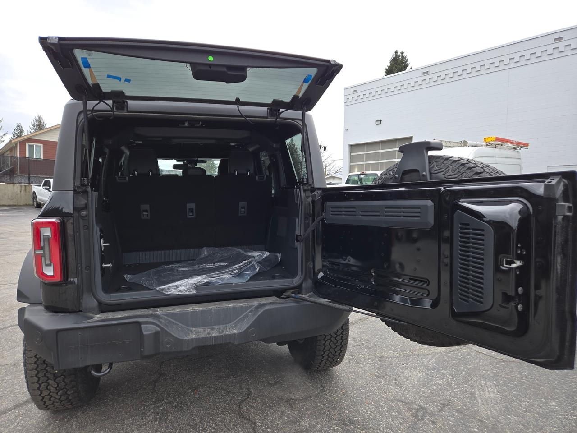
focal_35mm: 23
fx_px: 383
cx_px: 288
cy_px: 216
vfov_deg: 58.9
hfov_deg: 73.9
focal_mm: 5.4
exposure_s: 1/279
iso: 25
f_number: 1.8
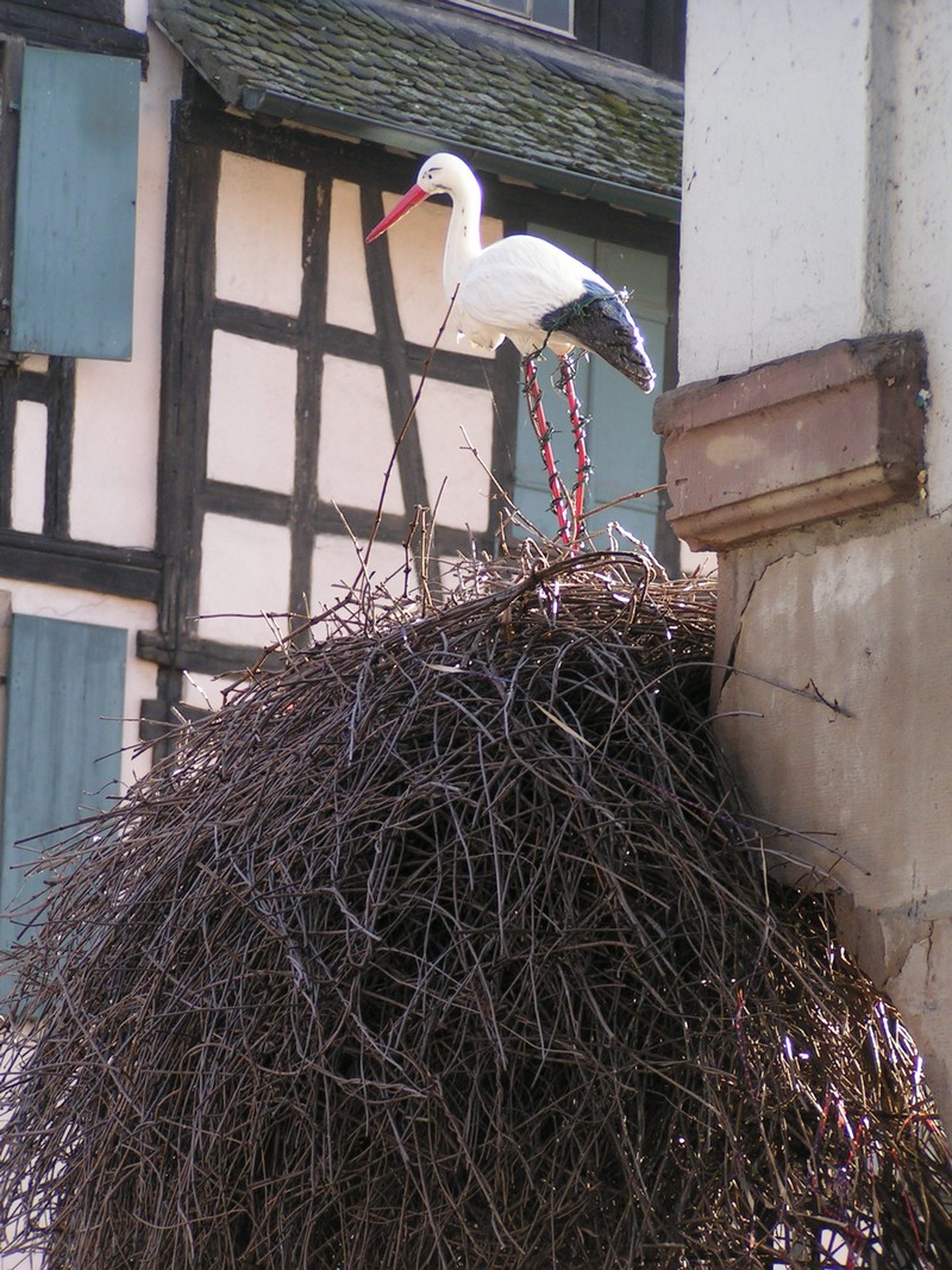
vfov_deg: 13.2
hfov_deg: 9.9
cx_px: 476
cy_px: 635
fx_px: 5501
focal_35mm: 150
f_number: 3.5
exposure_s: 1/160
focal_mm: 22.9
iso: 80
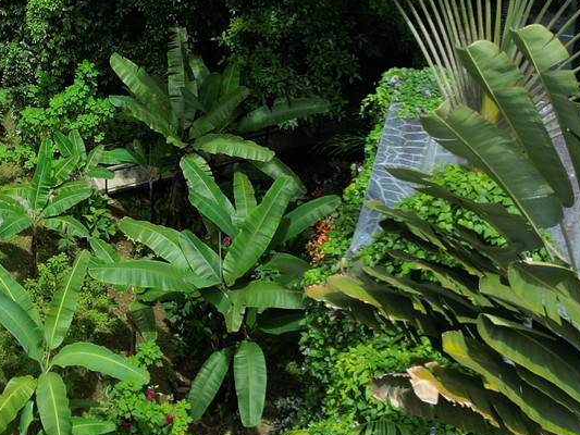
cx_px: 81
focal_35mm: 72
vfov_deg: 20.2
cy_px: 67
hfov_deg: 26.3
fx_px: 1207
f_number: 1.7
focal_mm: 6.72
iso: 110
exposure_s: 1/2500
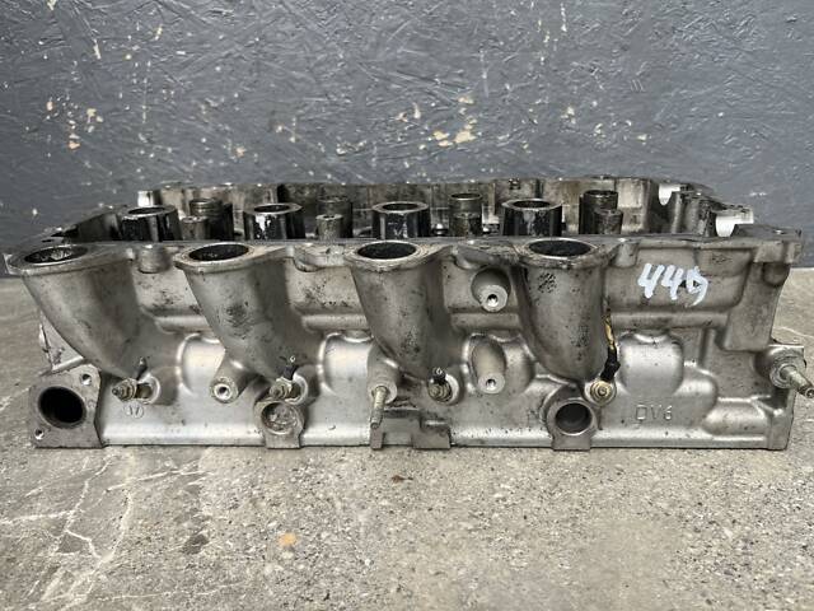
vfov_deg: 53.1
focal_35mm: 26
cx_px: 407
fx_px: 611
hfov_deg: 67.3
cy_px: 306
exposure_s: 1/154
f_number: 1.6
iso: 40
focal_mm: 5.1
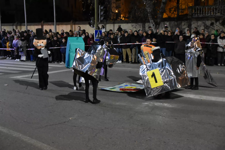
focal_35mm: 52
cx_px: 112
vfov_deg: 25.8
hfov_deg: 37.9
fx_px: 328
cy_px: 75
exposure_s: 1/60
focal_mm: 35
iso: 7200
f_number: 4.5
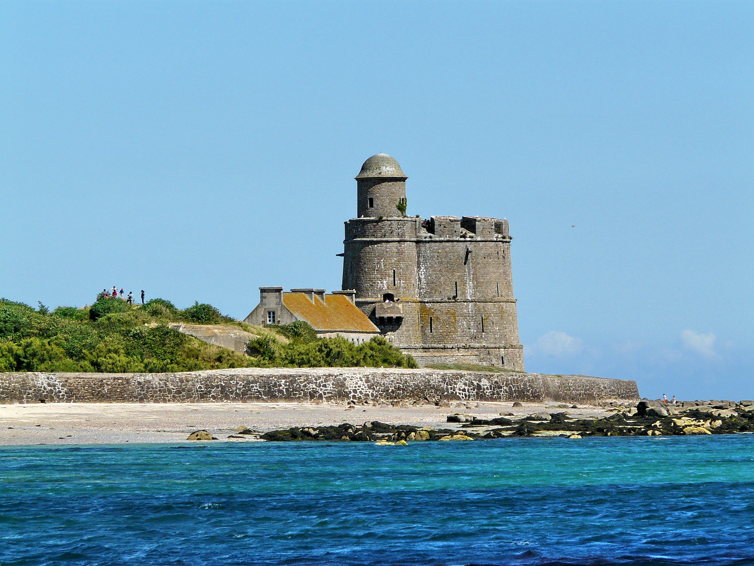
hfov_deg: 6.6
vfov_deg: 5.0
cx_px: 377
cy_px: 283
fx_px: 6513
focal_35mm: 299
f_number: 8
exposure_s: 1/500
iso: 100
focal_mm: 49
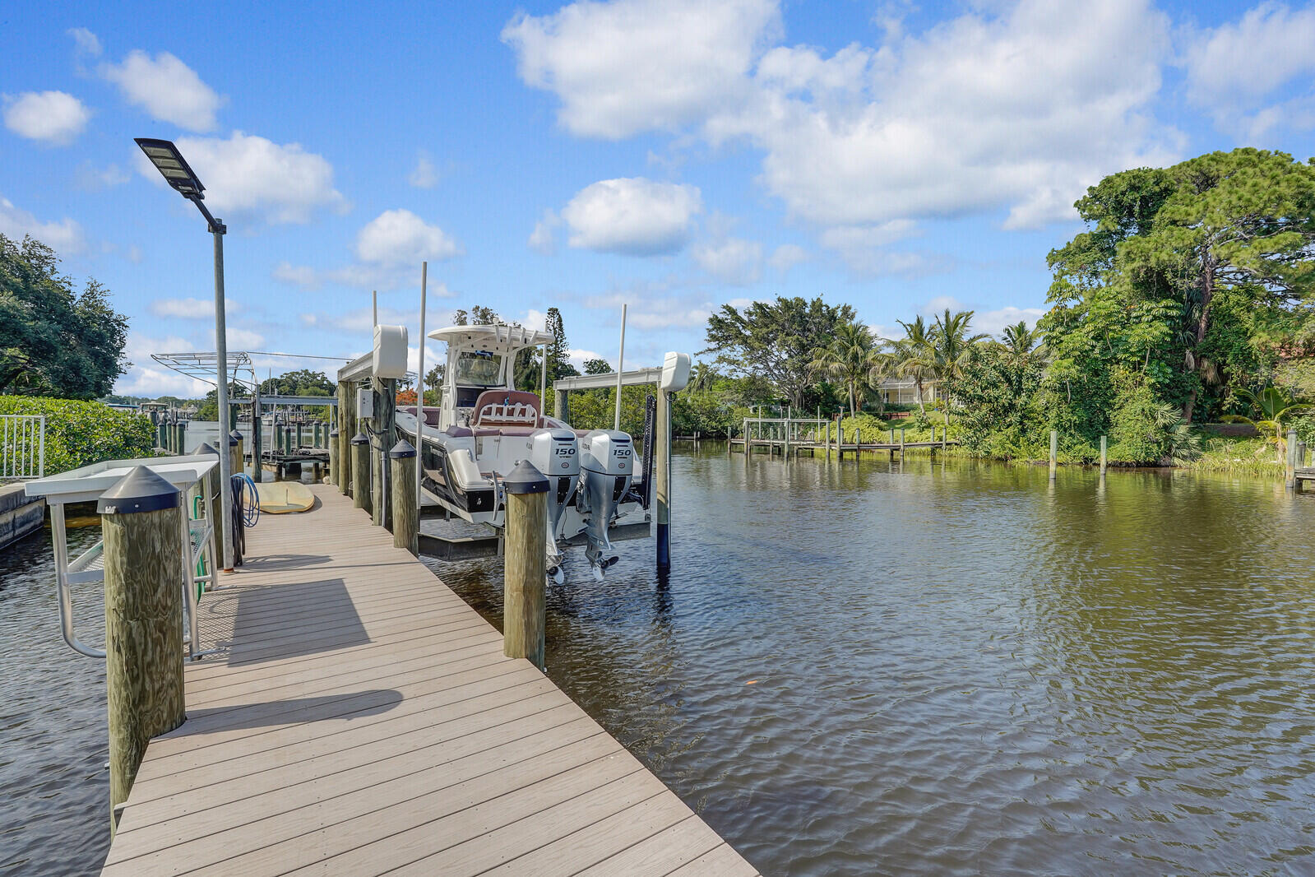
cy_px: 438
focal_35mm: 16
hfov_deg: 96.7
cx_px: 658
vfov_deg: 73.7
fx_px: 584
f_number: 11
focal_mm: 16
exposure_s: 1/400
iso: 320
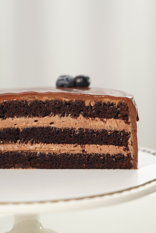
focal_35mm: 112
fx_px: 728
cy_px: 116
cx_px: 78
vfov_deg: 18.3
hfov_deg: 12.2
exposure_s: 1/200
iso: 640
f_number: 2.8
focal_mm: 75
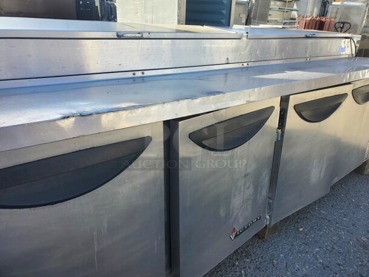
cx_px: 184
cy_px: 138
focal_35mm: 26
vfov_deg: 53.1
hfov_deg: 67.3
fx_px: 277
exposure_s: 1/306
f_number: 2.4
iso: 50
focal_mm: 4.3
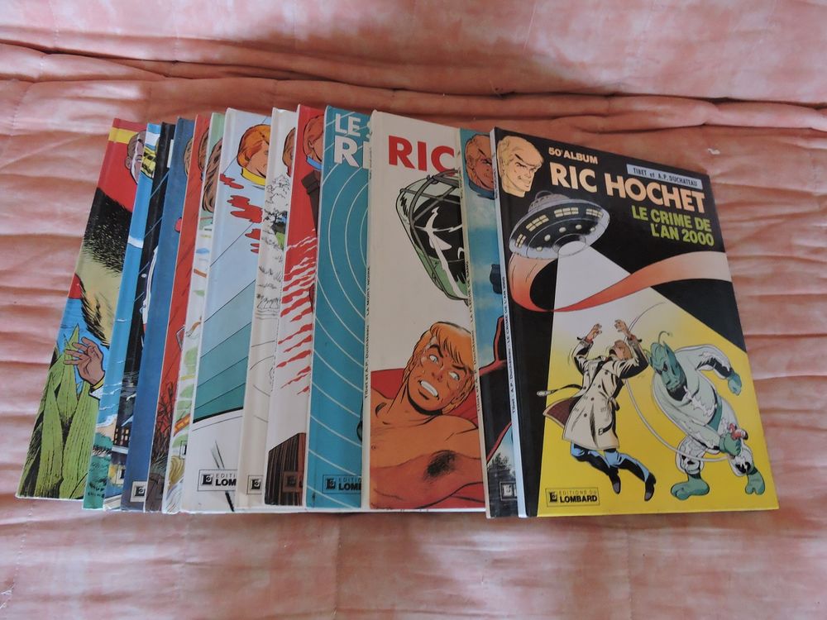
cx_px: 414
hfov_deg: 71.6
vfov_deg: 56.8
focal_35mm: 24
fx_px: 573
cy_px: 310
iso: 800
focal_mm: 4.3
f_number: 3.3
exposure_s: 1/8
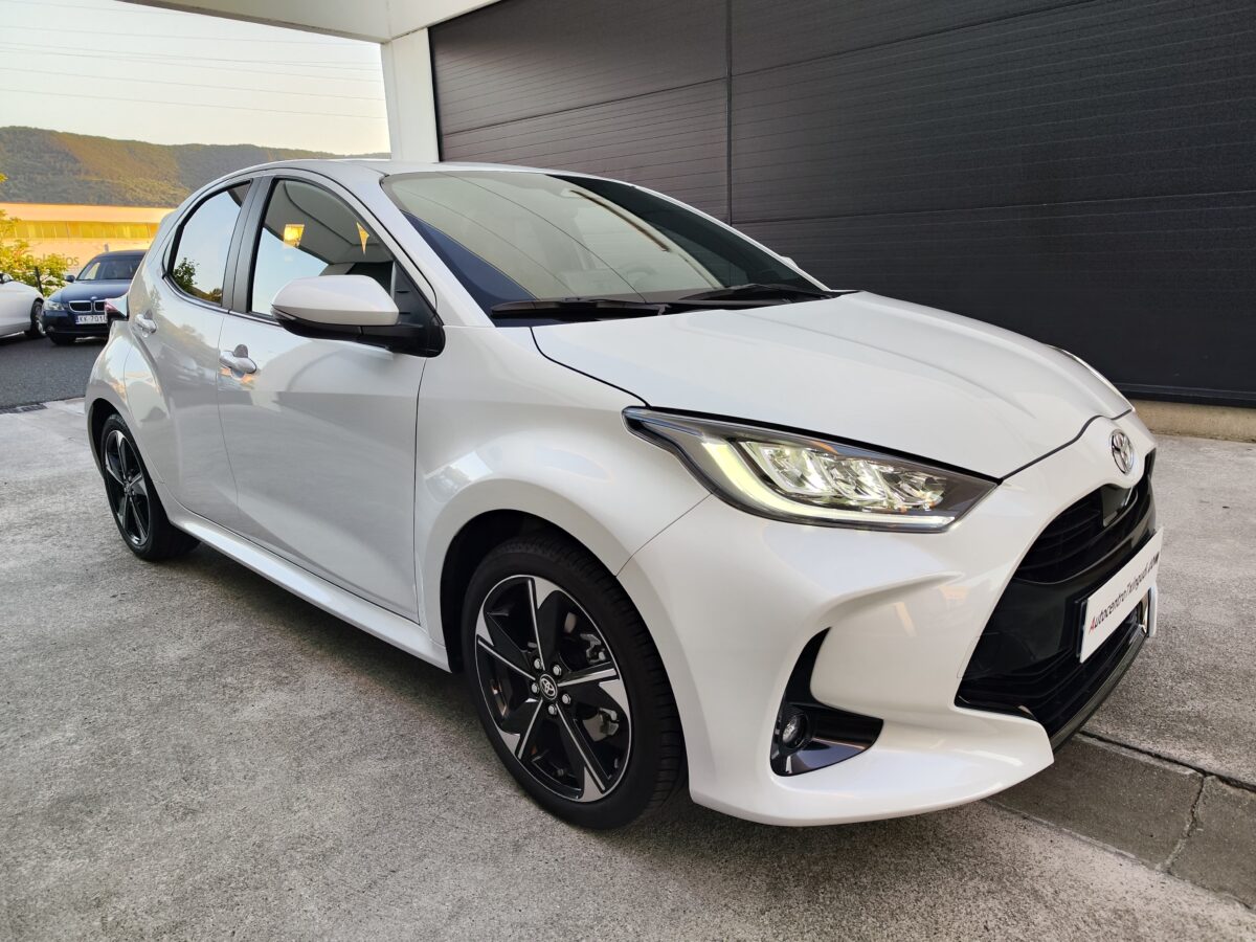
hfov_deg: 73.9
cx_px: 628
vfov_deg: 58.9
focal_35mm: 23
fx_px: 835
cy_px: 471
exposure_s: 1/100
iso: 112
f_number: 1.69
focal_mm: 7.01
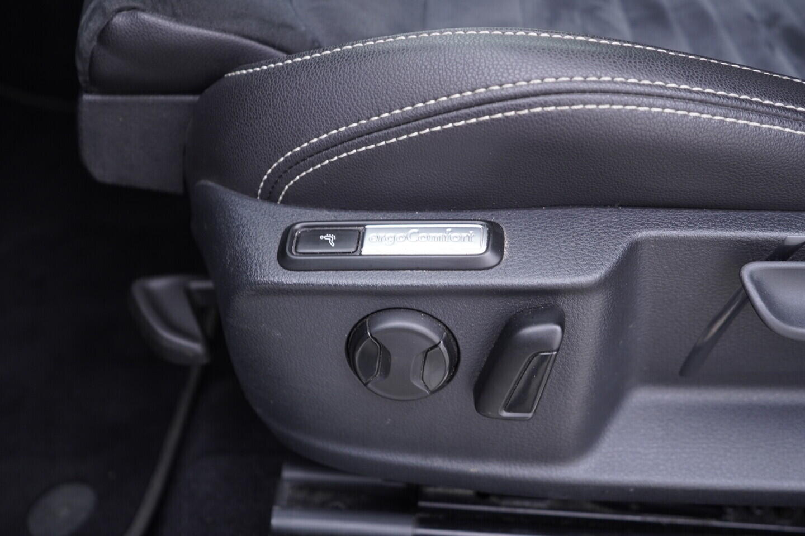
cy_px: 268
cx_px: 402
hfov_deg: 53.1
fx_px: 805
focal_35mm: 36
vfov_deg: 36.9
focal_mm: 24
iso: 250
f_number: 2.8
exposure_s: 1/40
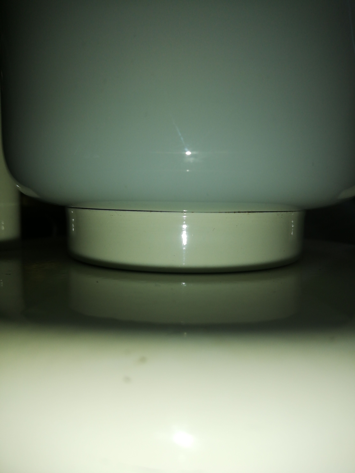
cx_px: 178
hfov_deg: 53.1
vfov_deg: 67.3
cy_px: 236
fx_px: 356
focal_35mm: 26
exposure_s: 1/1056
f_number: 2.2
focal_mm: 3.81
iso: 50
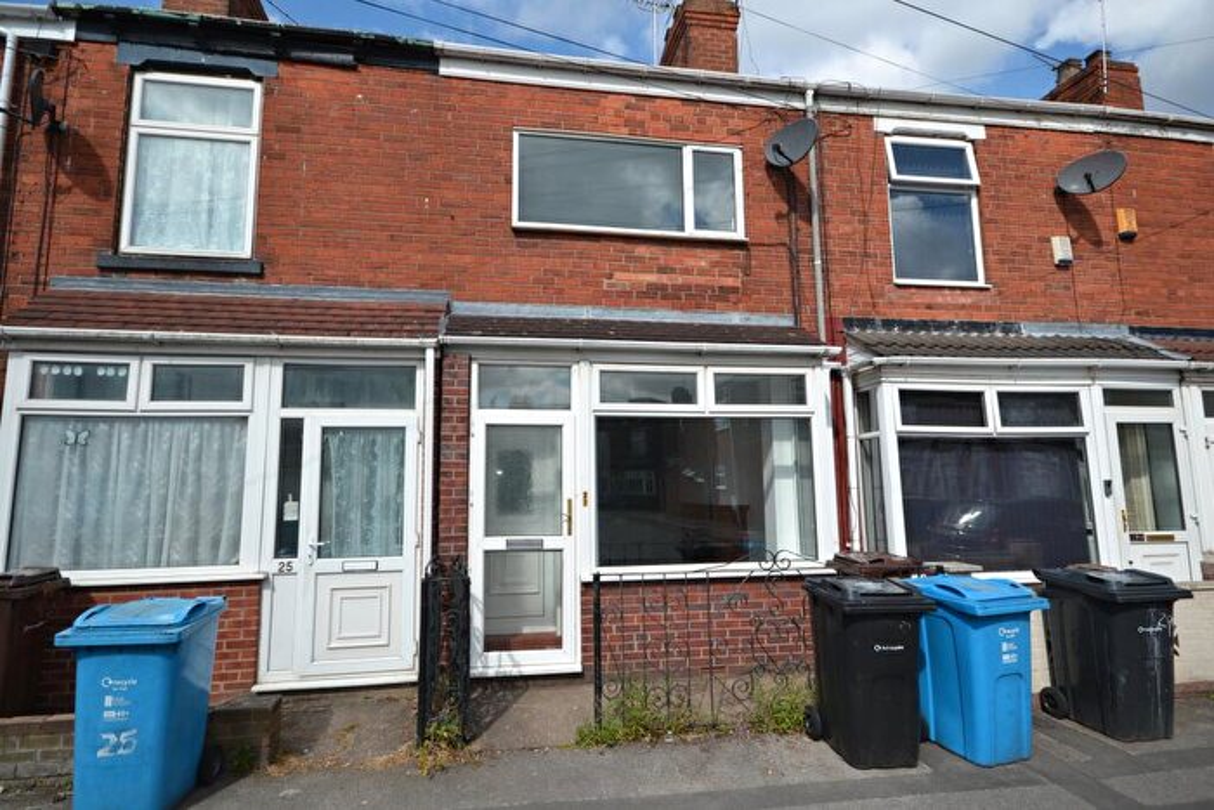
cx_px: 607
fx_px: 607
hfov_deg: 90.0
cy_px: 405
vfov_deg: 67.4
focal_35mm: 18
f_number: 7.1
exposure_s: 1/200
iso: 100
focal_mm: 12
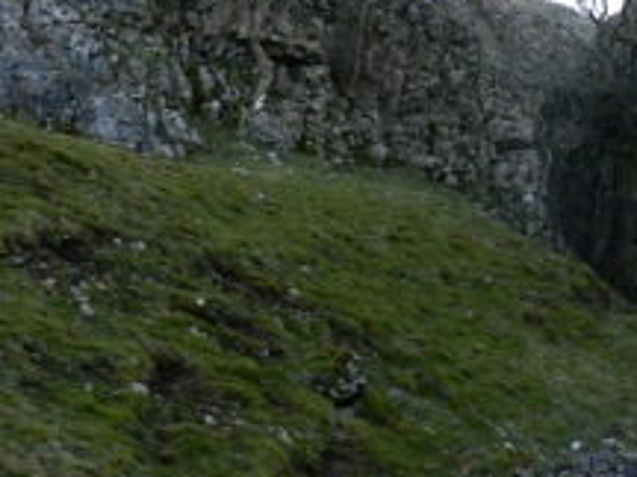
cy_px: 127
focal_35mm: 72
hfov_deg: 26.0
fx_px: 1325
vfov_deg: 20.3
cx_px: 590
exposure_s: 1/100
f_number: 4.5
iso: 80
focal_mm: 6
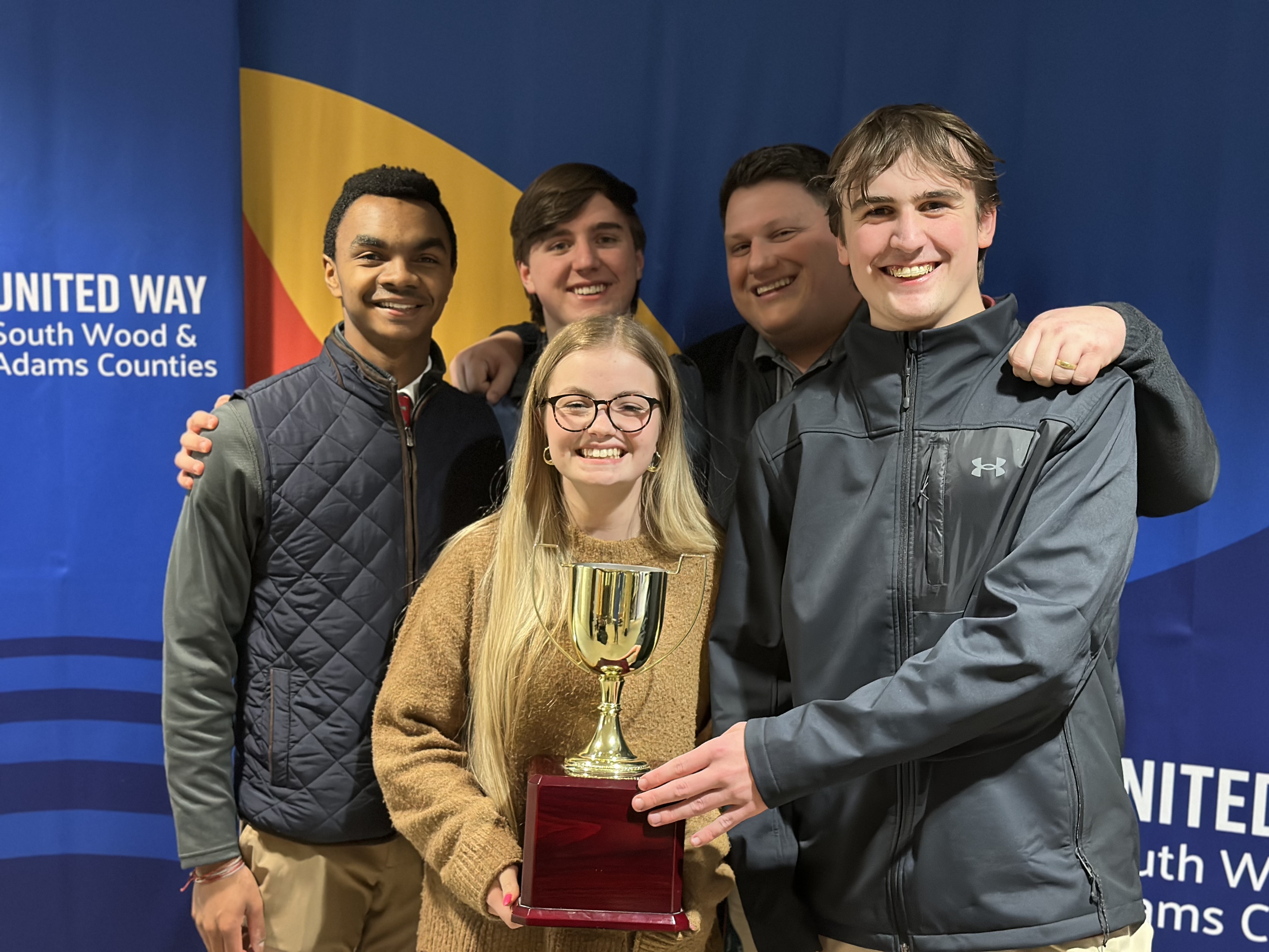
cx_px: 634
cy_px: 476
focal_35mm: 48
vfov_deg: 30.3
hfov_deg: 39.7
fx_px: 1760
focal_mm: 6.86
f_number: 1.78
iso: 500
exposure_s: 1/40
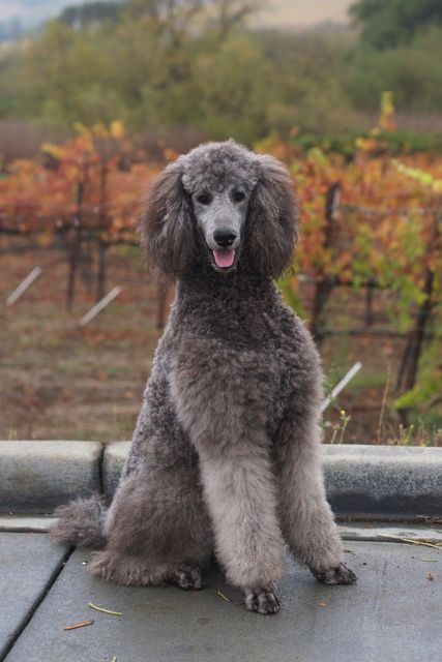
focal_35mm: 70
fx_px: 1288
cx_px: 221
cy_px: 331
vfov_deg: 28.8
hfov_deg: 19.5
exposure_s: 1/200
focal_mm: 70
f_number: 5
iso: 400
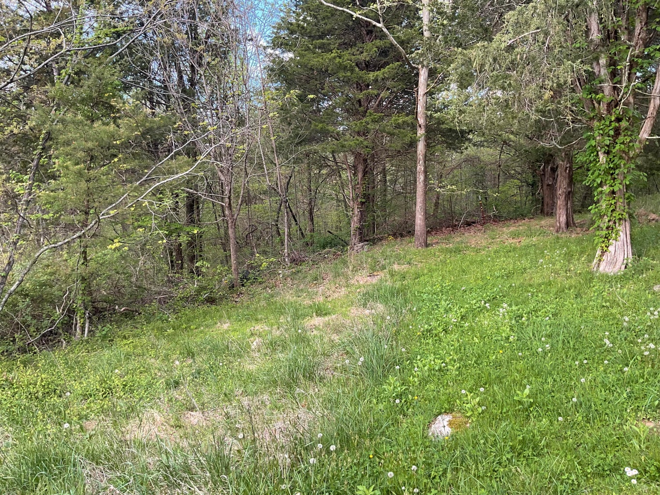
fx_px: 553
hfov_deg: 61.7
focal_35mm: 29
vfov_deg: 48.2
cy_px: 248
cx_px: 330
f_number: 1.8
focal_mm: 3
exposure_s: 1/125
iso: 16
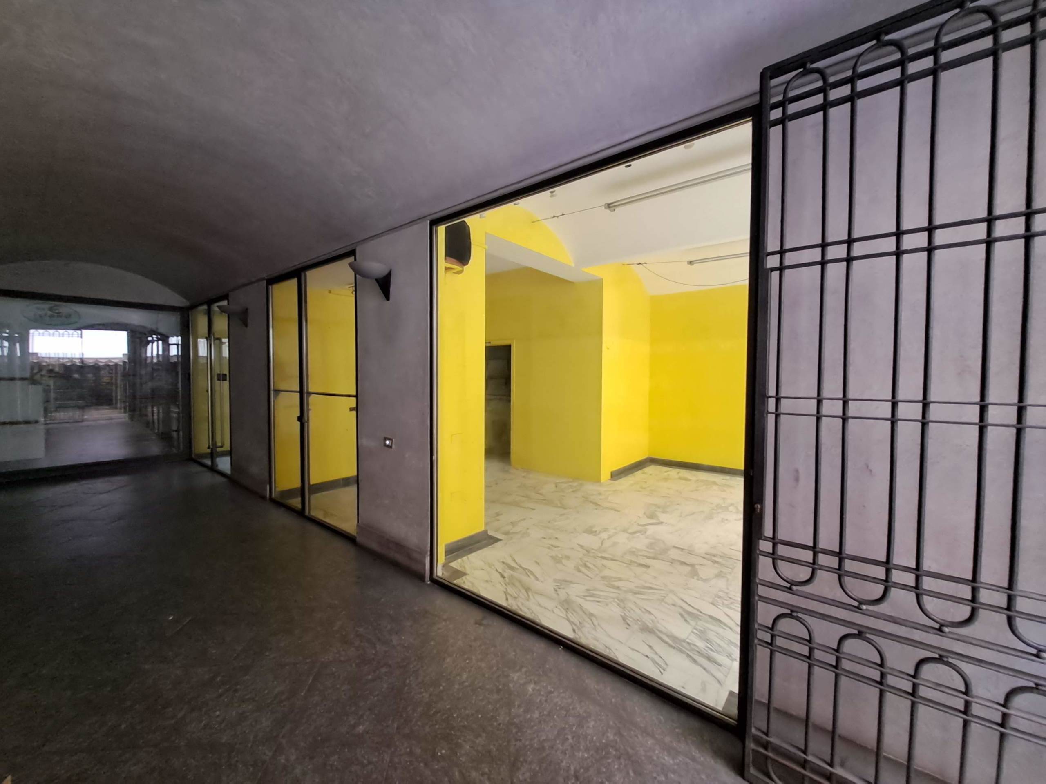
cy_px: 392
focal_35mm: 13
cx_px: 523
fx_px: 393
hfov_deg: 106.2
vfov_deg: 89.9
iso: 400
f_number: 2.2
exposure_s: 1/25
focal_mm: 1.13
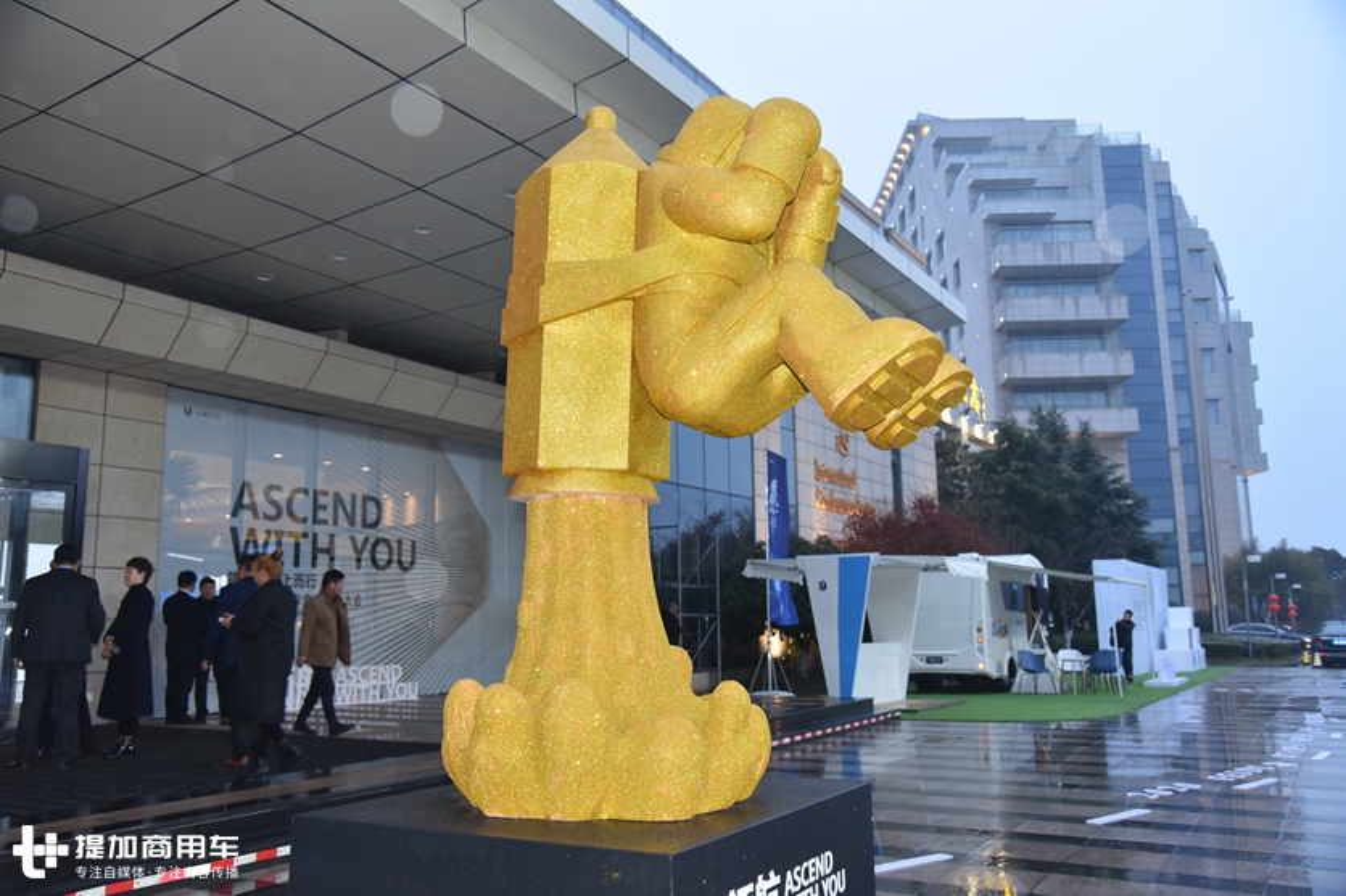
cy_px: 448
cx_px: 673
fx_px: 1121
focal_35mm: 30
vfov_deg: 43.6
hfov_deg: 61.9
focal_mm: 30
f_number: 4
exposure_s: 1/60
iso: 1600
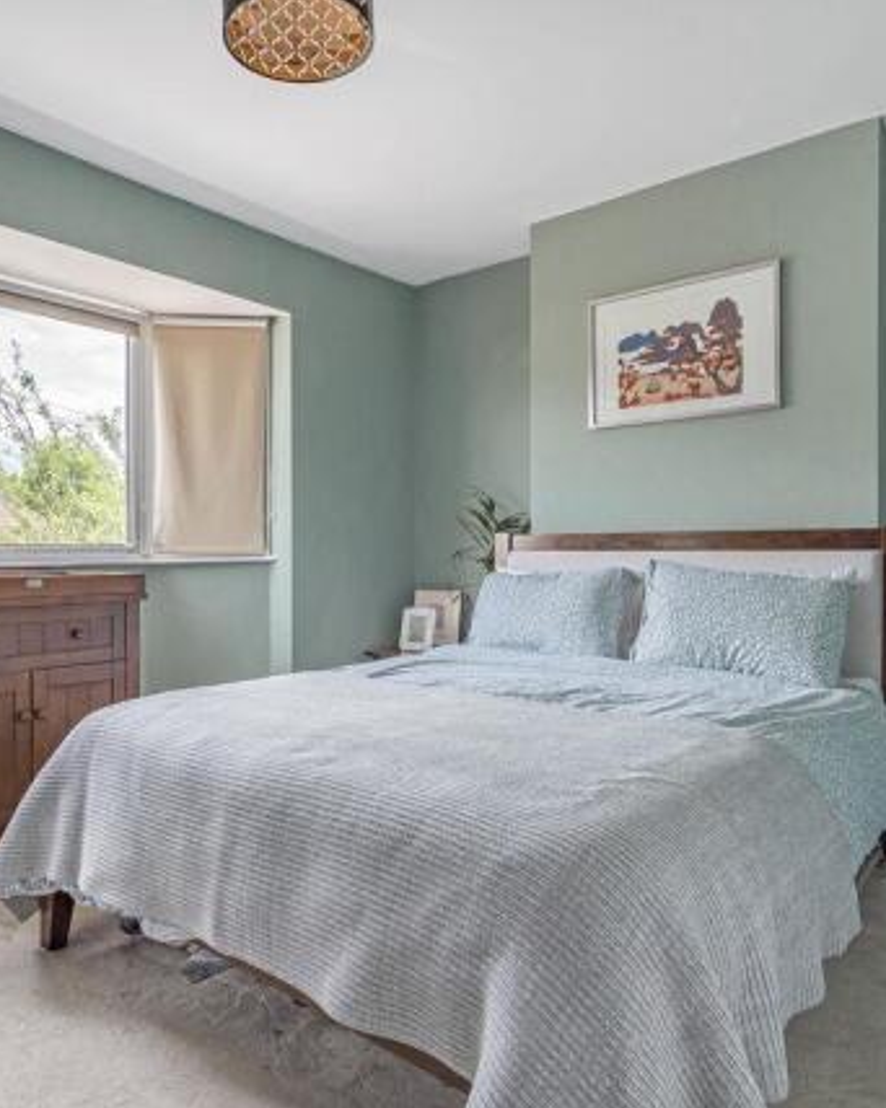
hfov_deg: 60.5
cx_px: 372
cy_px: 560
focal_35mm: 23
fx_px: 754
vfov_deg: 72.6
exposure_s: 1/80
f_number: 8
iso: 200
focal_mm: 16
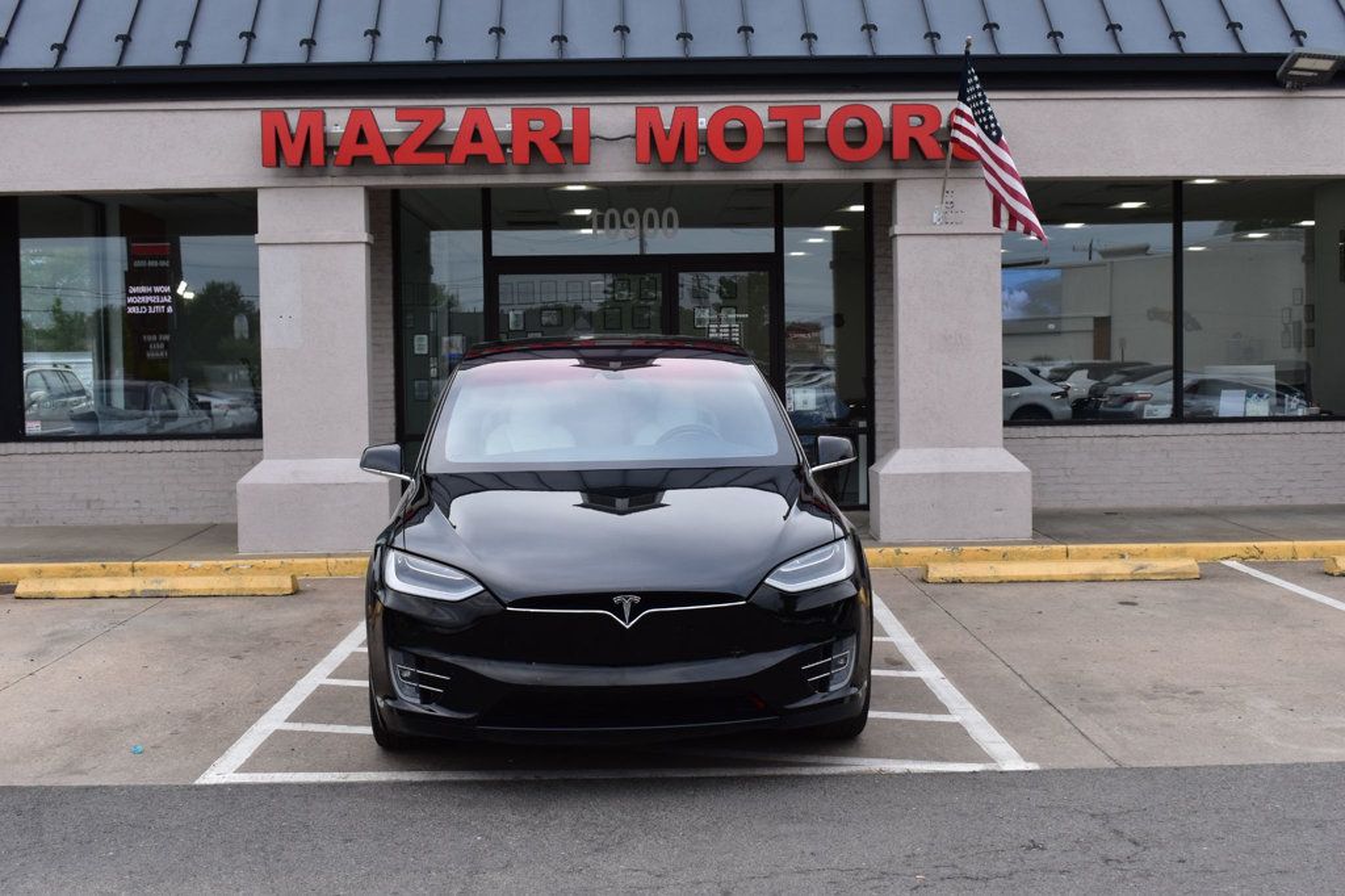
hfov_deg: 45.0
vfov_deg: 30.8
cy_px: 448
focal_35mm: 44
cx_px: 672
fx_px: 1625
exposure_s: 1/200
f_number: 10
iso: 400
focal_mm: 29
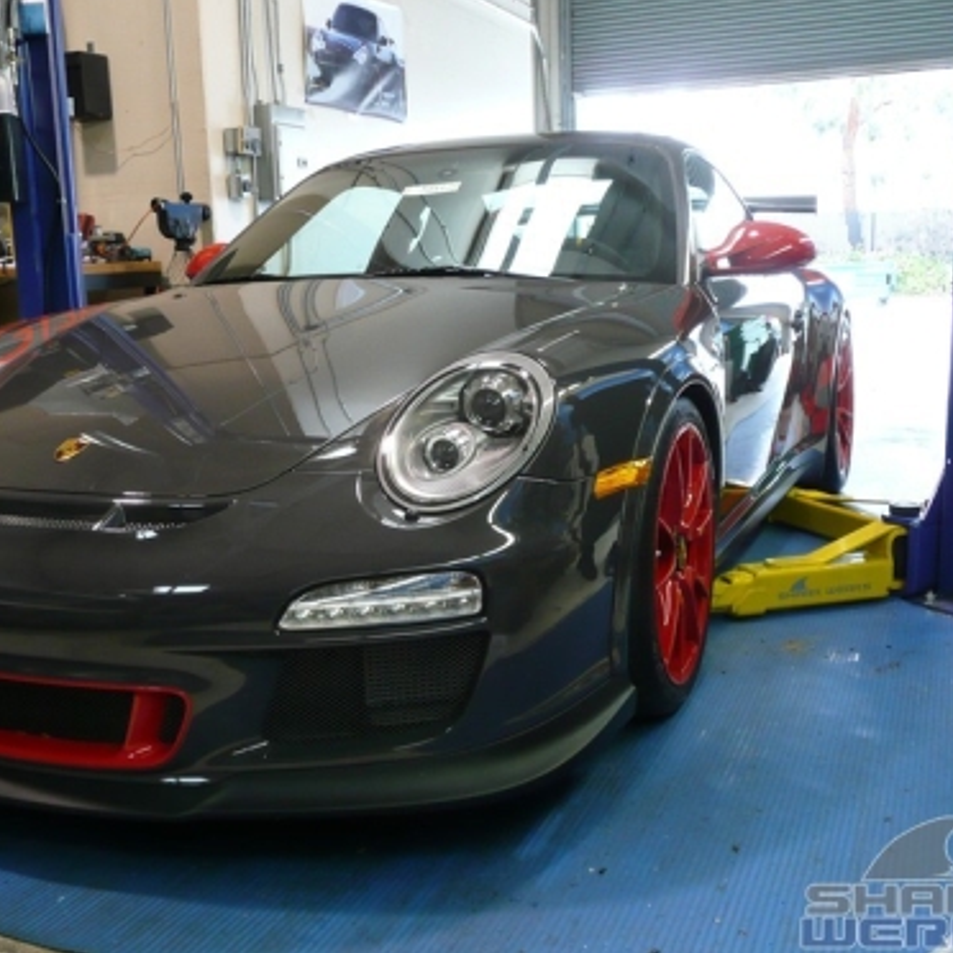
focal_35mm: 38
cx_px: 407
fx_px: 1184
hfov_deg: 43.7
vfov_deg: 43.9
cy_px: 475
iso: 200
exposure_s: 1/13
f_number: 3.5
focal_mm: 5.2
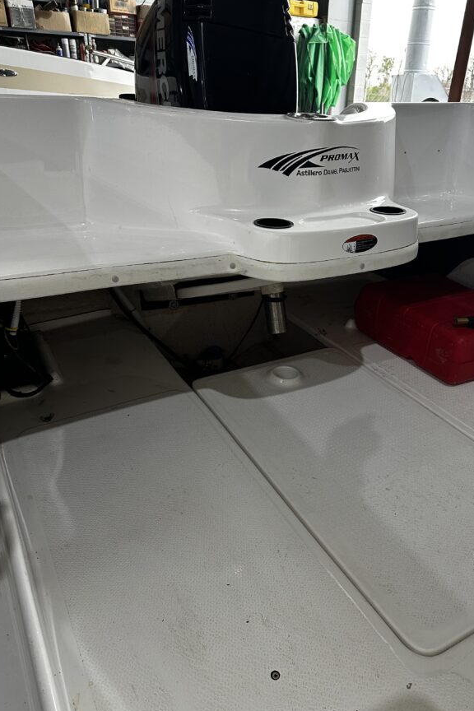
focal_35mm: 26
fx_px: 513
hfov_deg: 49.4
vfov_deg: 69.4
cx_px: 269
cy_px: 355
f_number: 1.78
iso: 200
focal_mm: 6.86
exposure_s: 1/50
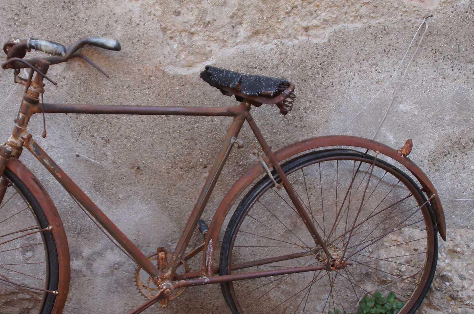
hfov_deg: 28.8
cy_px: 189
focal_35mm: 70
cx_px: 176
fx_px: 920
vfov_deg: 19.4
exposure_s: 1/160
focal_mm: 28
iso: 320
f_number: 4
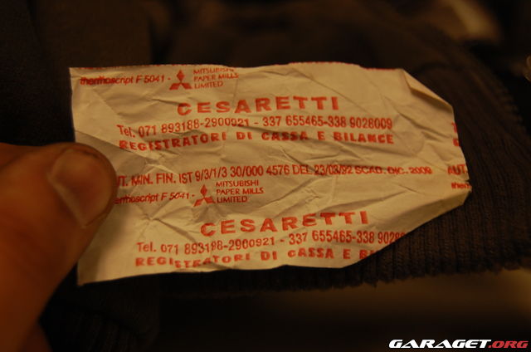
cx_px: 266
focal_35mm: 52
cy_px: 176
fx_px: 773
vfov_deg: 25.6
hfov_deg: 37.9
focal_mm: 35
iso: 400
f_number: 4.8
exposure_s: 1/40
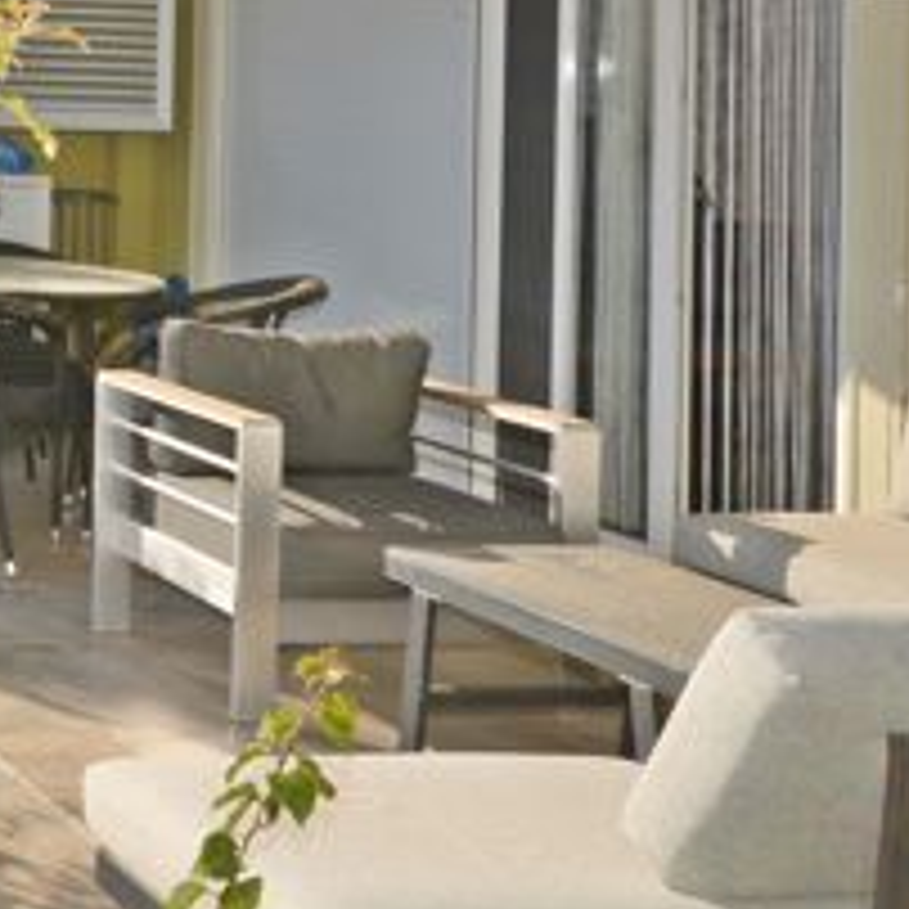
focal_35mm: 71
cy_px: -40
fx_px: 2109
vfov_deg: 23.1
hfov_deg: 20.5
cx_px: -488
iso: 100
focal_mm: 16
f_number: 9
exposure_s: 1/250
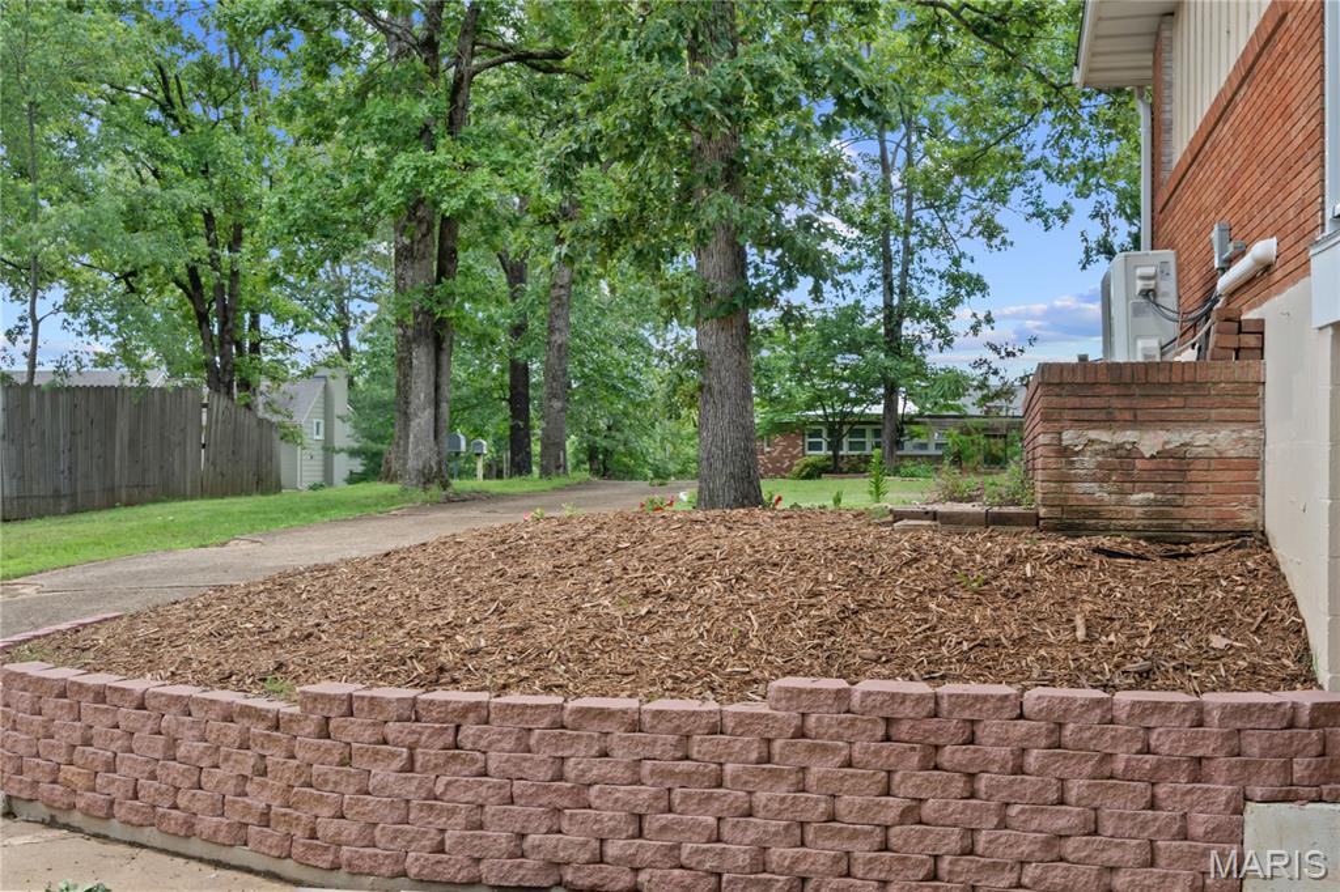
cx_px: 670
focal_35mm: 46
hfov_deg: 42.8
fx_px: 1712
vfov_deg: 29.2
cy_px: 446
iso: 200
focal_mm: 31
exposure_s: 1/40
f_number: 9
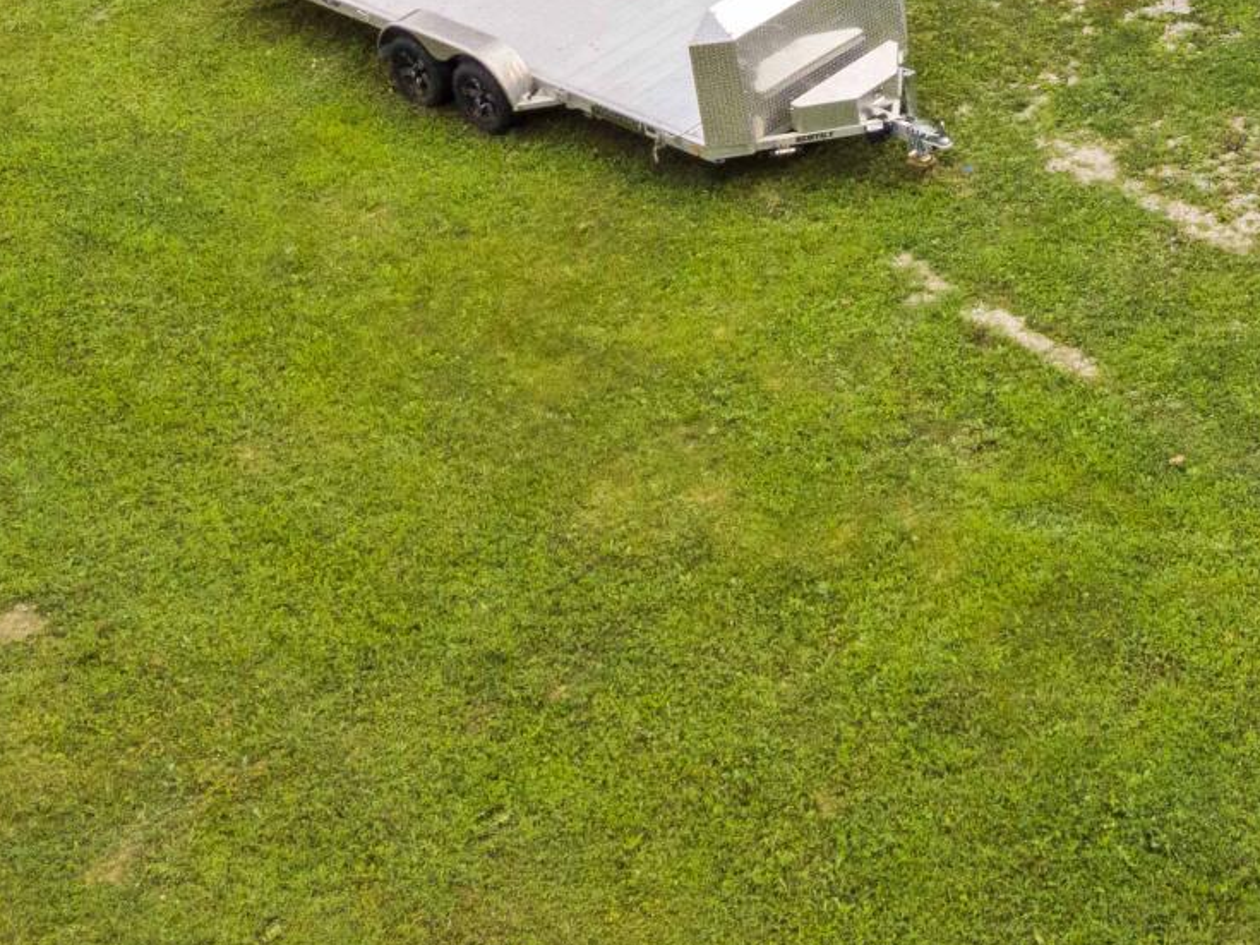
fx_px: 3567
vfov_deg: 13.7
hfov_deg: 18.5
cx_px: 1678
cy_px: -698
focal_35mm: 98
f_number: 2.8
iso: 100
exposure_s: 1/500
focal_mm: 4.5
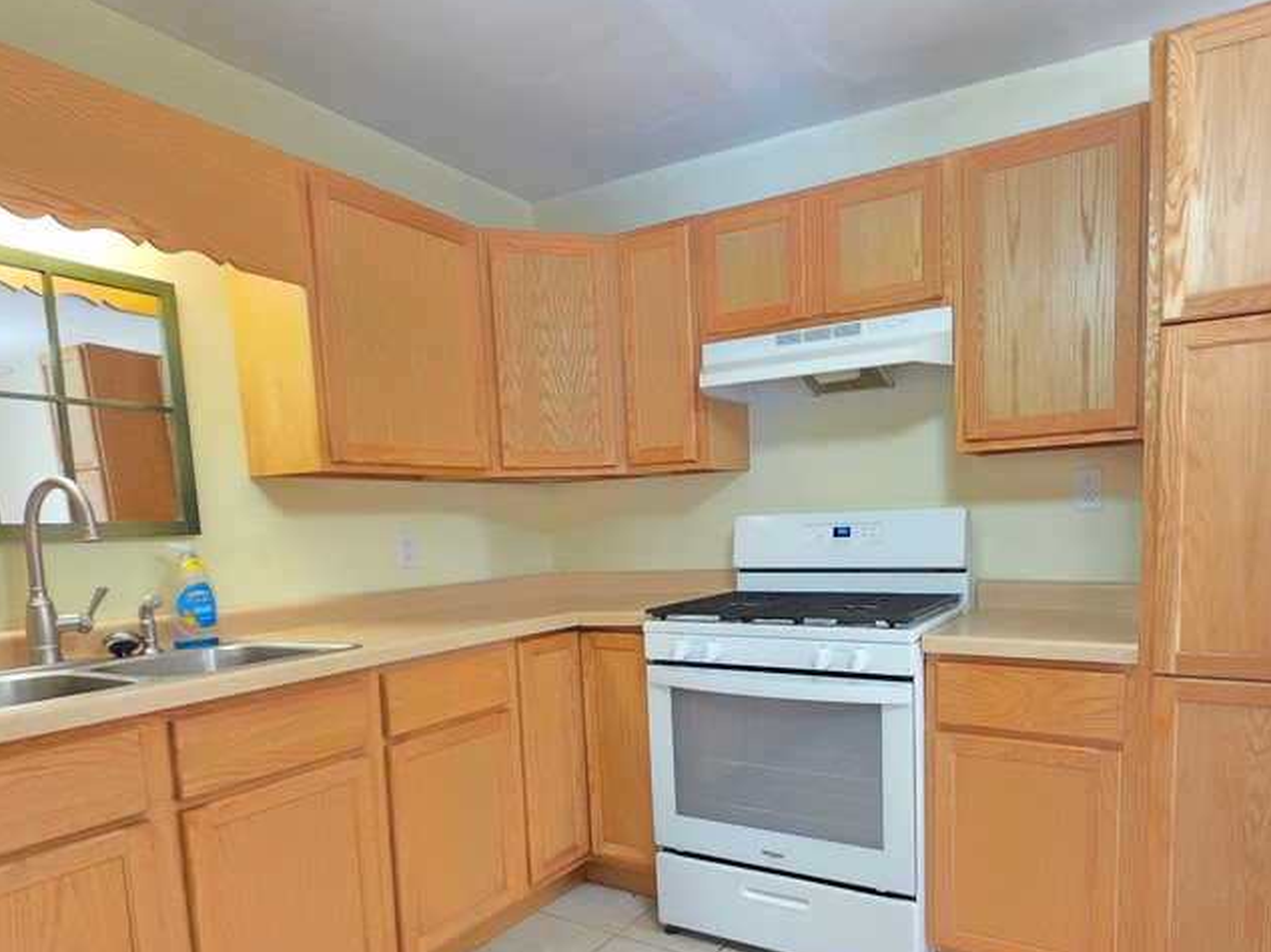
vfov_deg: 62.2
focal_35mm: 21
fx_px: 771
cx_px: 700
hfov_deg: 78.8
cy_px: 617
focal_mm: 2.2
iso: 640
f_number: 1.9
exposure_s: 1/60
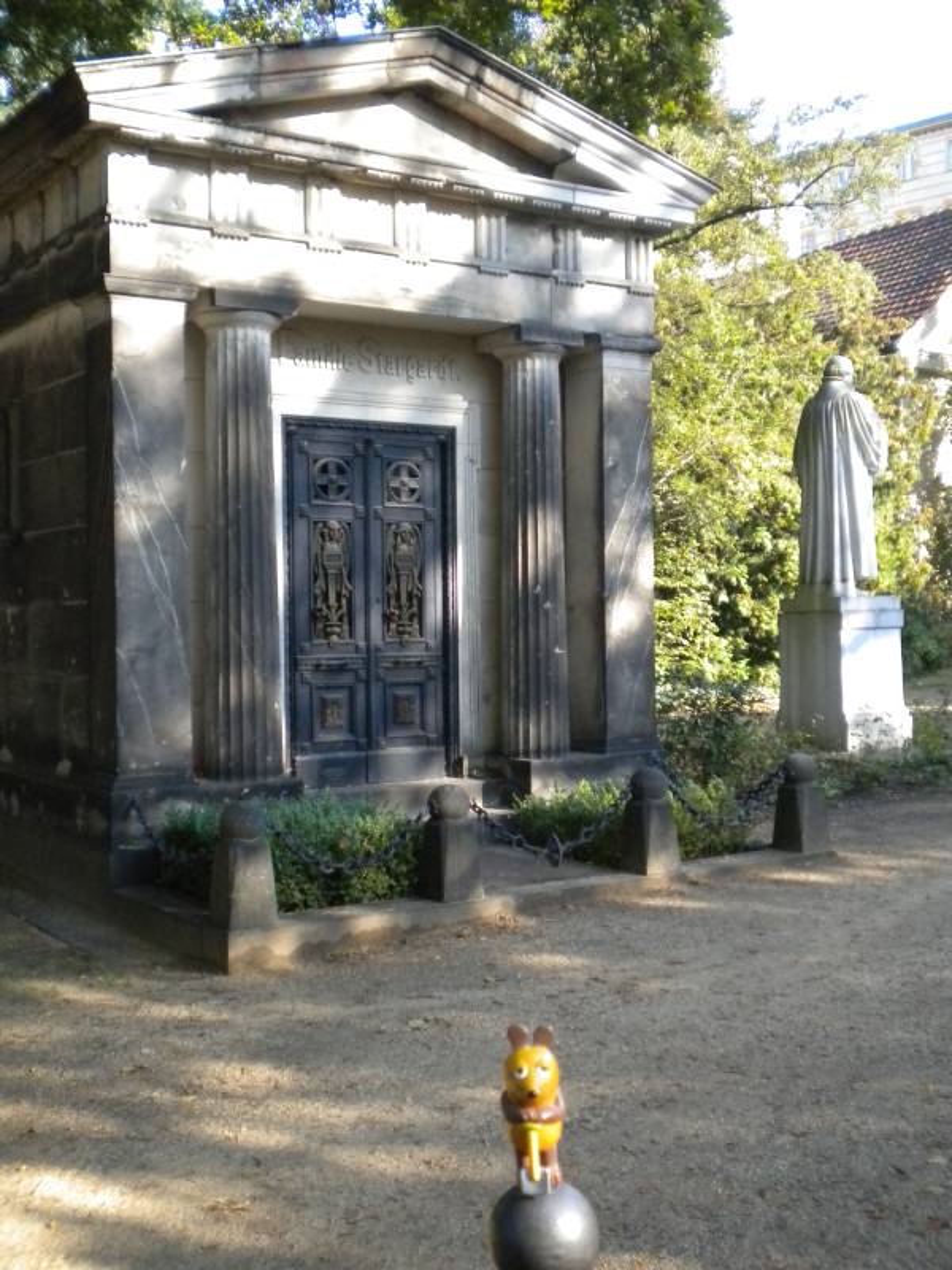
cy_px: 635
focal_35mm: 41
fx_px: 1503
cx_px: 476
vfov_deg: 45.8
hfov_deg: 35.1
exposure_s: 1/546
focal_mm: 7.4
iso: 400
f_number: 3.5
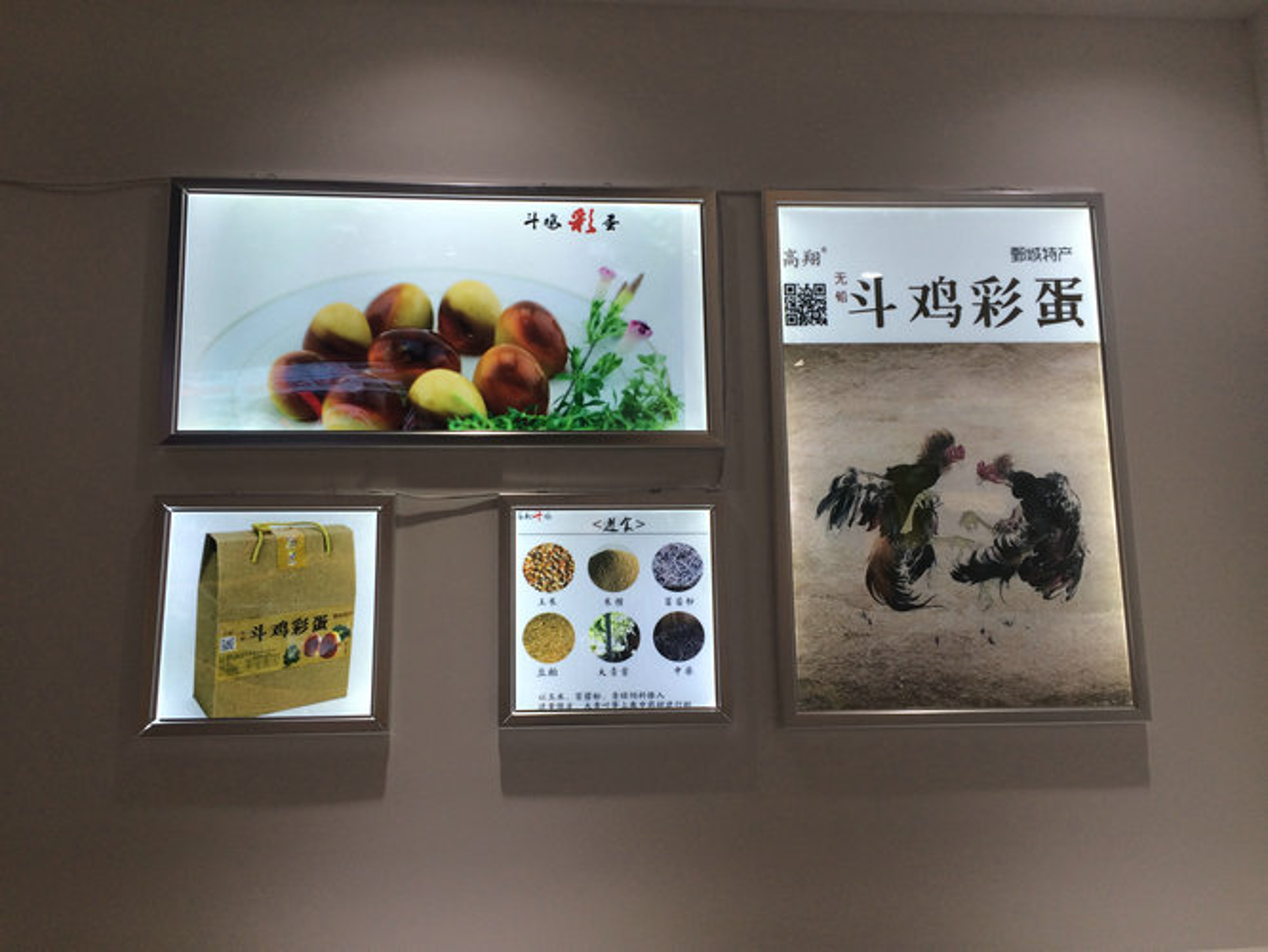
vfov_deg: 48.3
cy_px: 476
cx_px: 634
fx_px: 1063
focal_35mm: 29
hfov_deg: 61.6
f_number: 2.2
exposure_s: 1/104
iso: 32
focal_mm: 4.15
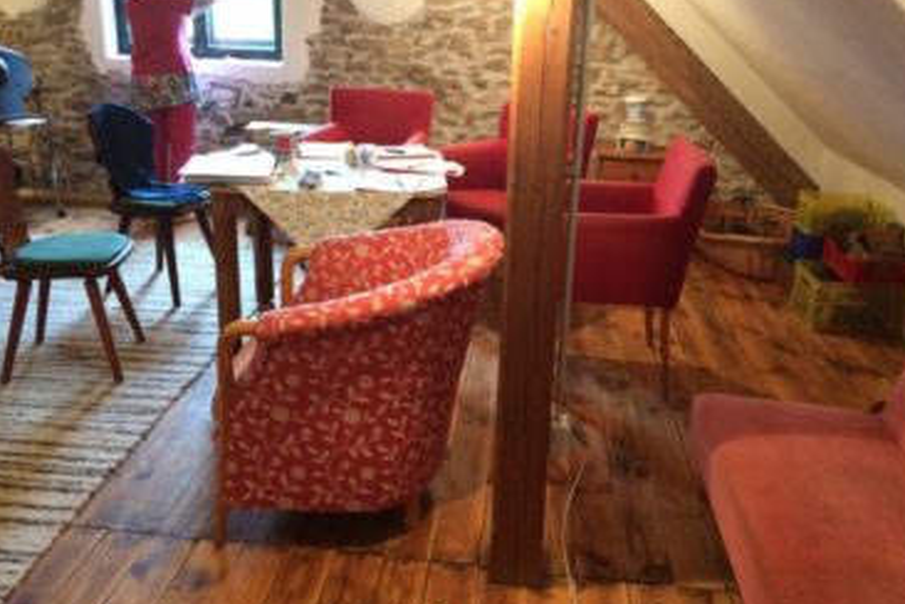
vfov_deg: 39.9
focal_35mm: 33
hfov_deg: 57.2
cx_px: 448
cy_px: 277
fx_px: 830
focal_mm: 4.15
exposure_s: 1/33
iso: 320
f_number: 2.2
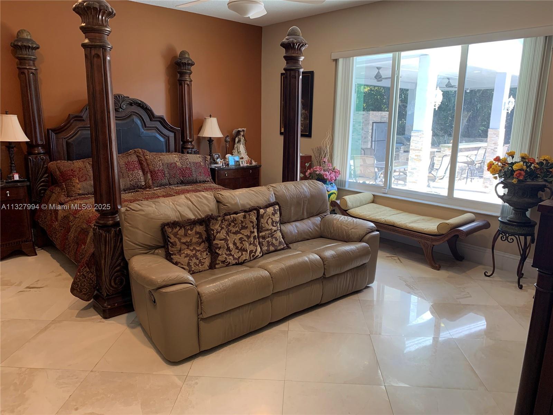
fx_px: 415
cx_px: 276
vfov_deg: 53.1
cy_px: 208
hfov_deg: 67.3
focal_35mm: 26
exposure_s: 1/60
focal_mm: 4.25
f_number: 1.8
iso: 64
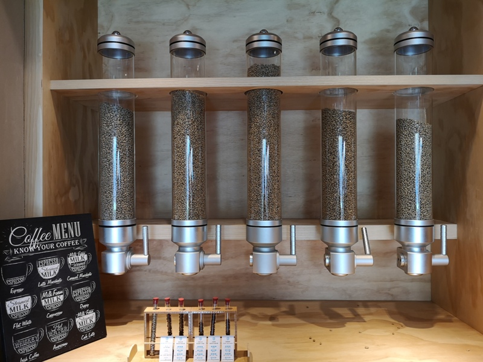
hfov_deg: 65.3
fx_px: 377
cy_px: 181
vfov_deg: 51.4
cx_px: 242
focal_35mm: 27
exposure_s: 1/60
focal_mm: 3.95
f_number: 1.8
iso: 125
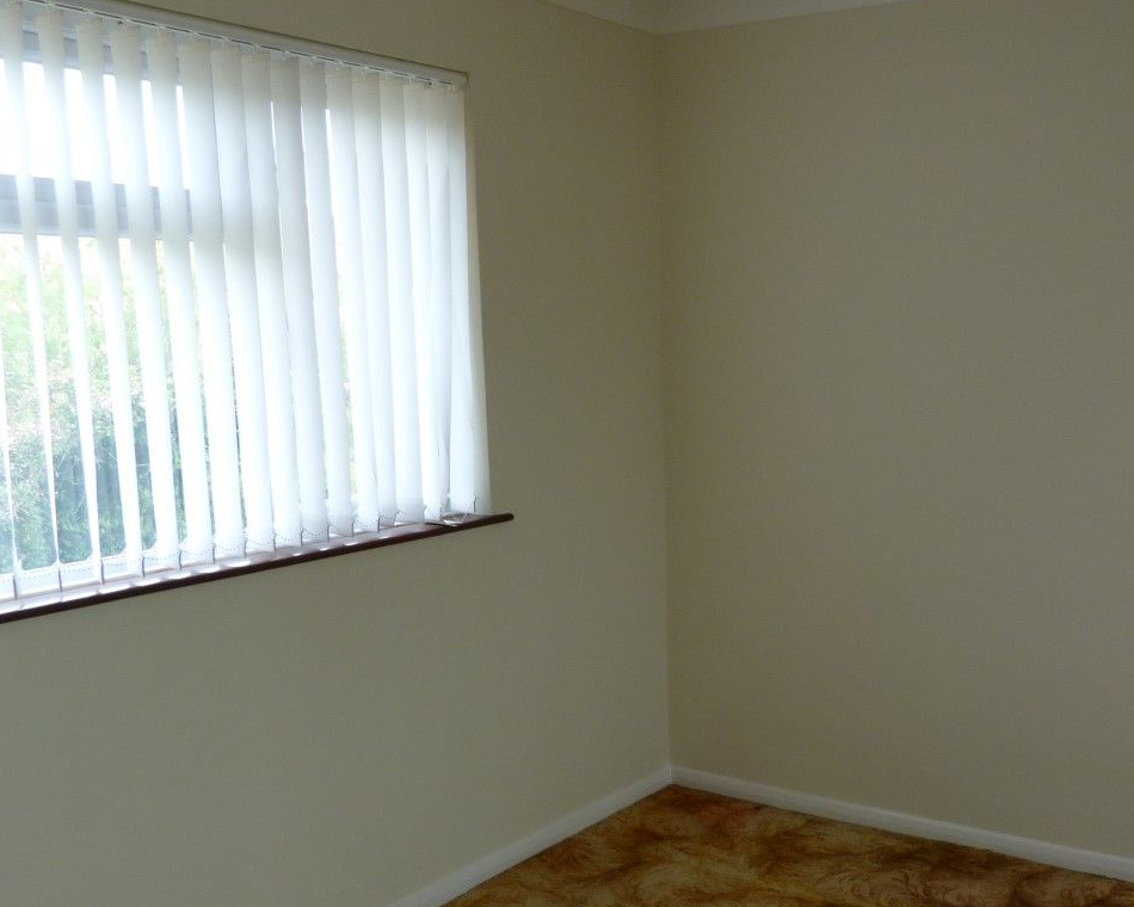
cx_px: 729
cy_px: 562
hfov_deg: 48.5
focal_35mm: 37
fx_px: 1242
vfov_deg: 39.9
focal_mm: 4.5
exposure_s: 1/60
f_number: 2.8
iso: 80
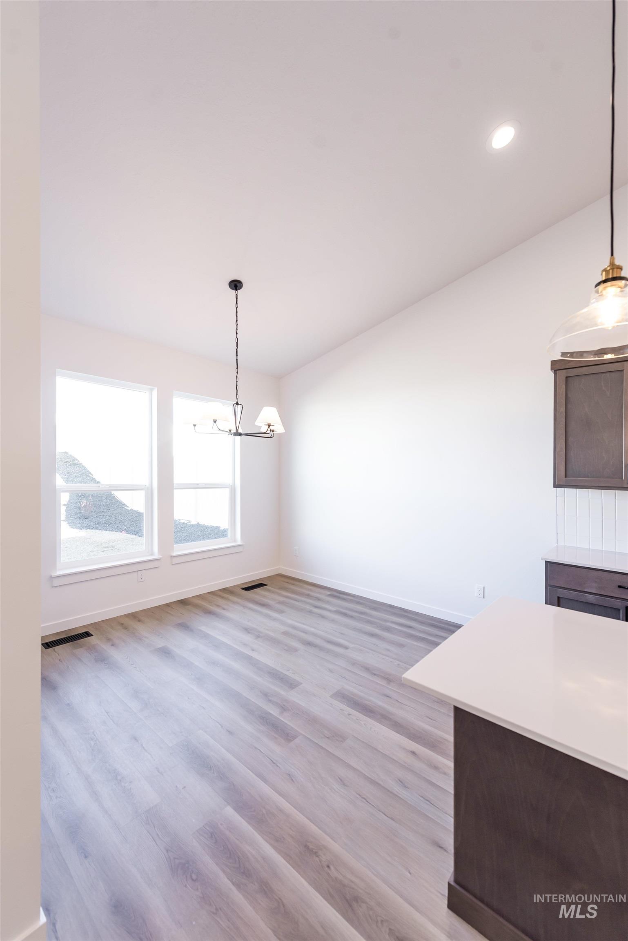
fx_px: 366
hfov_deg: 81.3
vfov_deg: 104.2
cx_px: 314
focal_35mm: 14
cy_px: 470
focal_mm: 14
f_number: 5
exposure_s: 1/50
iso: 400
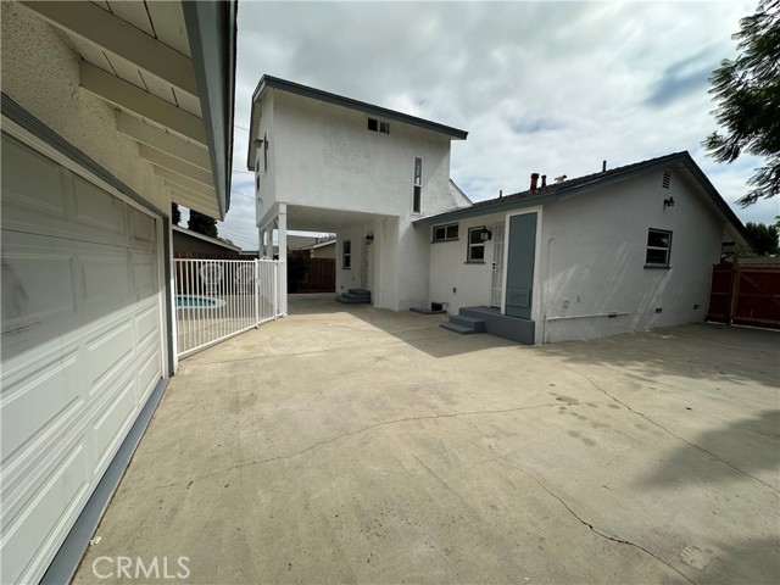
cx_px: 390
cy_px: 292
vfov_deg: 85.7
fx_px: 315
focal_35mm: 14
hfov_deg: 102.1
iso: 50
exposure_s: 1/3861
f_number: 2.2
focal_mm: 2.22
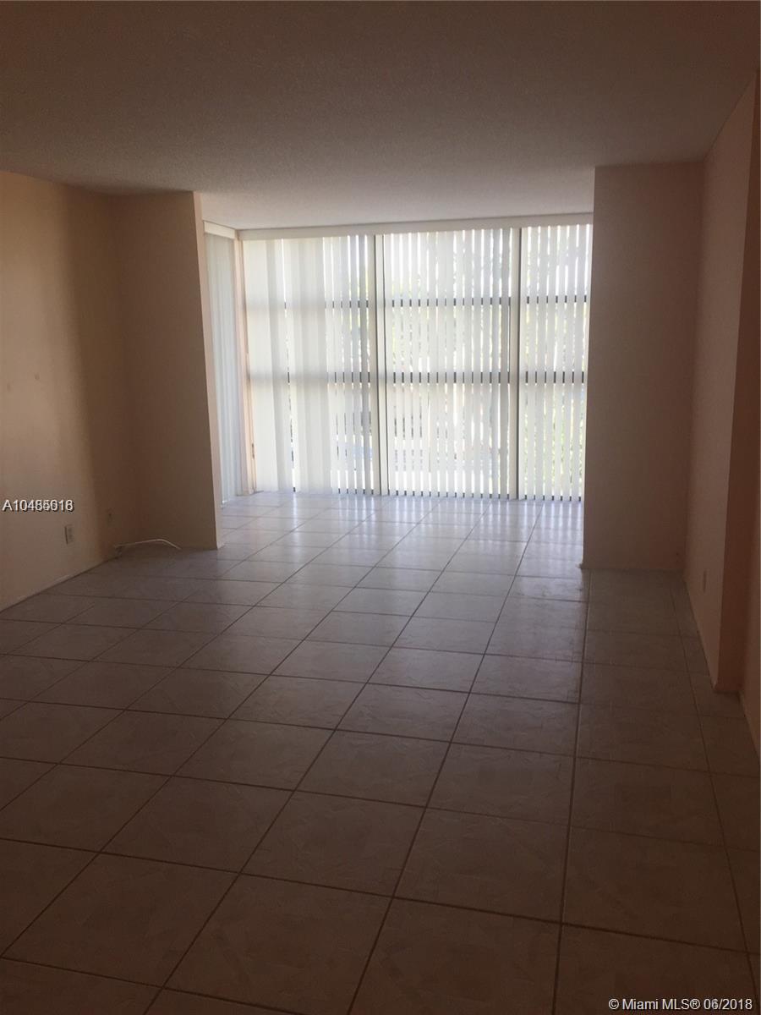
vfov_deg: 61.7
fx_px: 850
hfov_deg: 48.2
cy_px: 508
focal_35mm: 29
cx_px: 380
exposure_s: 1/120
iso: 50
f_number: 2.2
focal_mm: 4.15
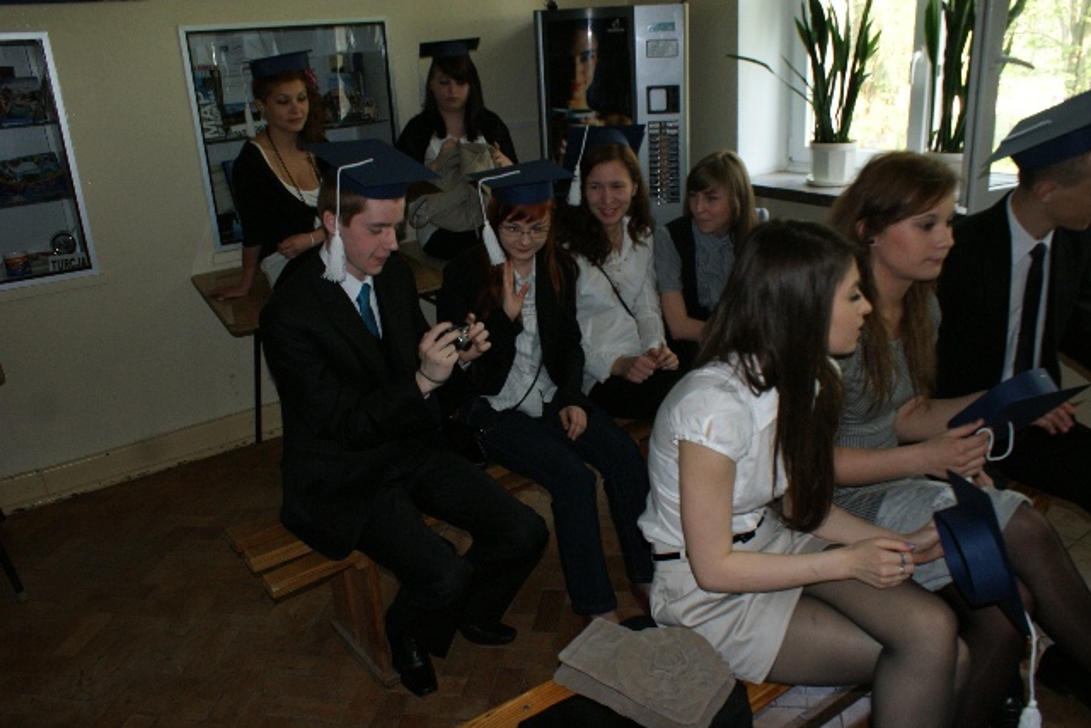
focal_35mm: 27
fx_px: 818
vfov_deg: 48.0
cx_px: 546
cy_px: 364
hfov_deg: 67.4
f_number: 5.6
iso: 400
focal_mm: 18
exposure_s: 1/60
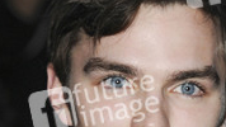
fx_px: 2121
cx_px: 131
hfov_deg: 6.1
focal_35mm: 354
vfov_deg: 3.4
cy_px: 169
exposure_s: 1/160
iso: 400
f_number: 5
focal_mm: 100
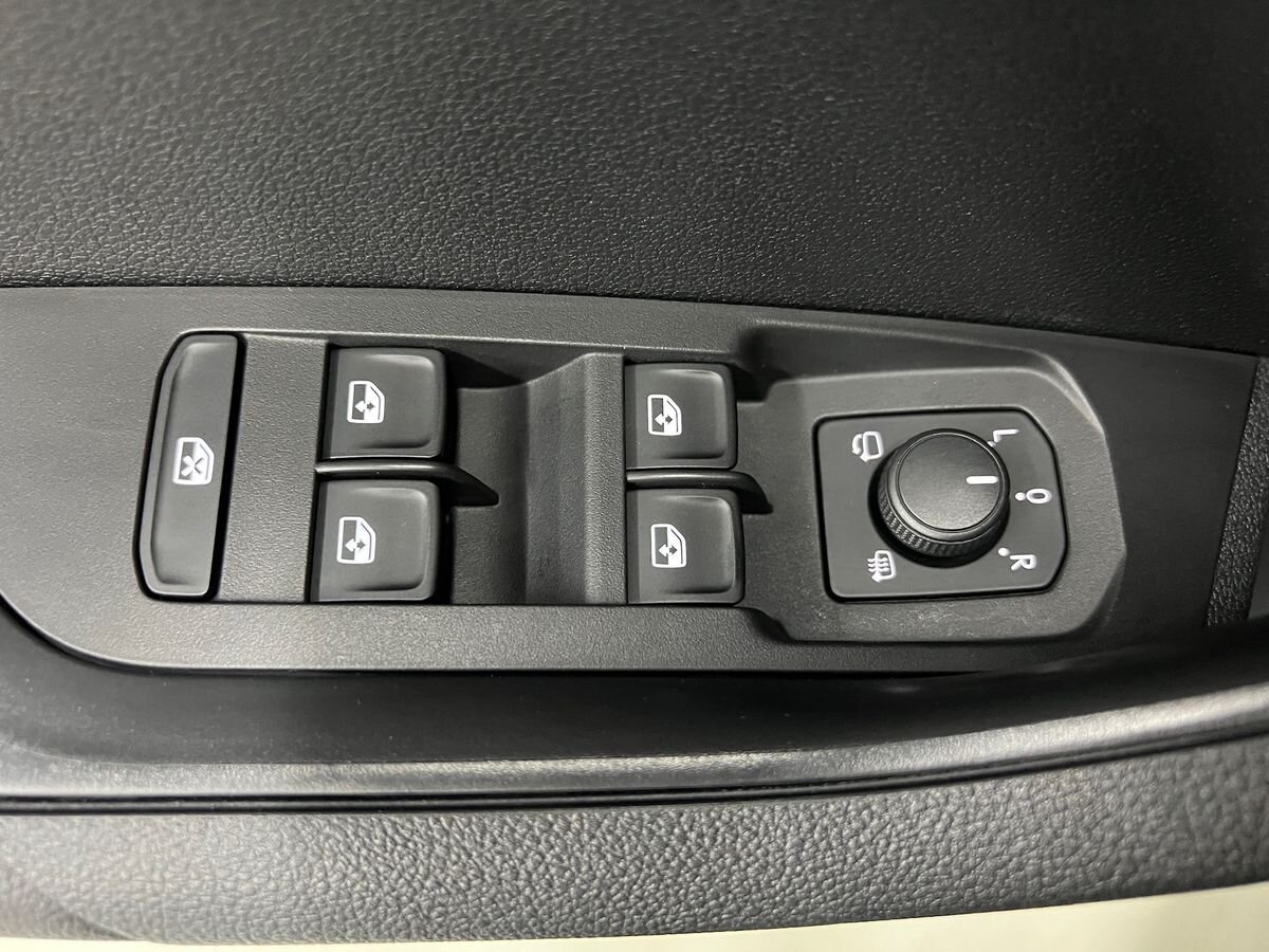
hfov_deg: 67.3
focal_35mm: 26
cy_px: 476
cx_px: 634
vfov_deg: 53.1
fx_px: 953
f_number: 1.5
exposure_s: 1/37
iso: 640
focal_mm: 5.7
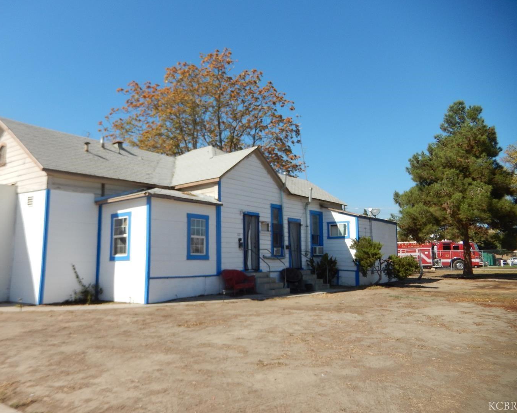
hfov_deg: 63.9
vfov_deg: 53.2
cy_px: 200
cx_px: 235
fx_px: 413
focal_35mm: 27
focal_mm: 4.5
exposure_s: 1/400
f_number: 6.8
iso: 125
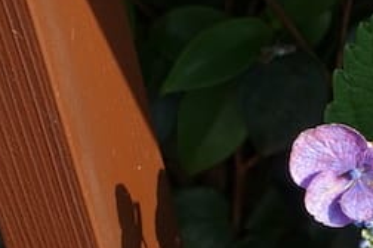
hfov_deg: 10.1
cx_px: 497
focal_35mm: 200
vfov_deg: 6.8
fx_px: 2072
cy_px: 374
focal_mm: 22.95
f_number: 5.6
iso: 125
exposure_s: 1/250
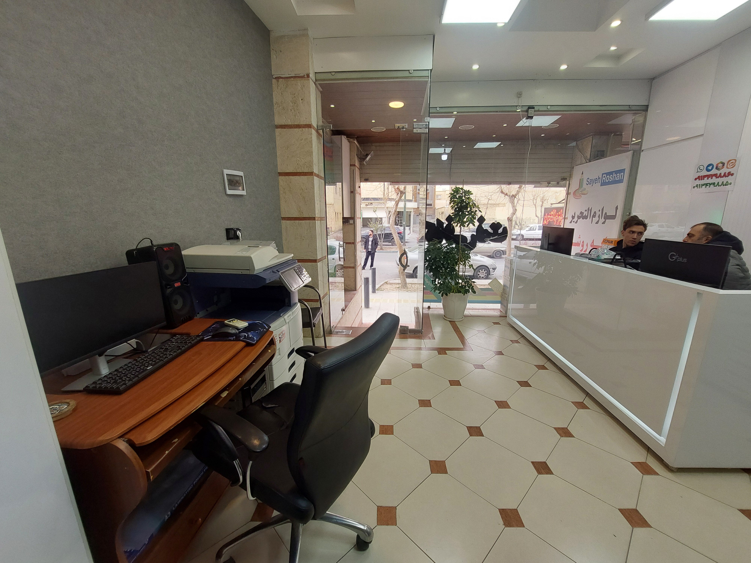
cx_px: 376
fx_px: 282
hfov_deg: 106.2
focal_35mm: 13
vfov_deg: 89.9
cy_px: 282
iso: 50
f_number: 2.2
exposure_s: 1/100
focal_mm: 1.74
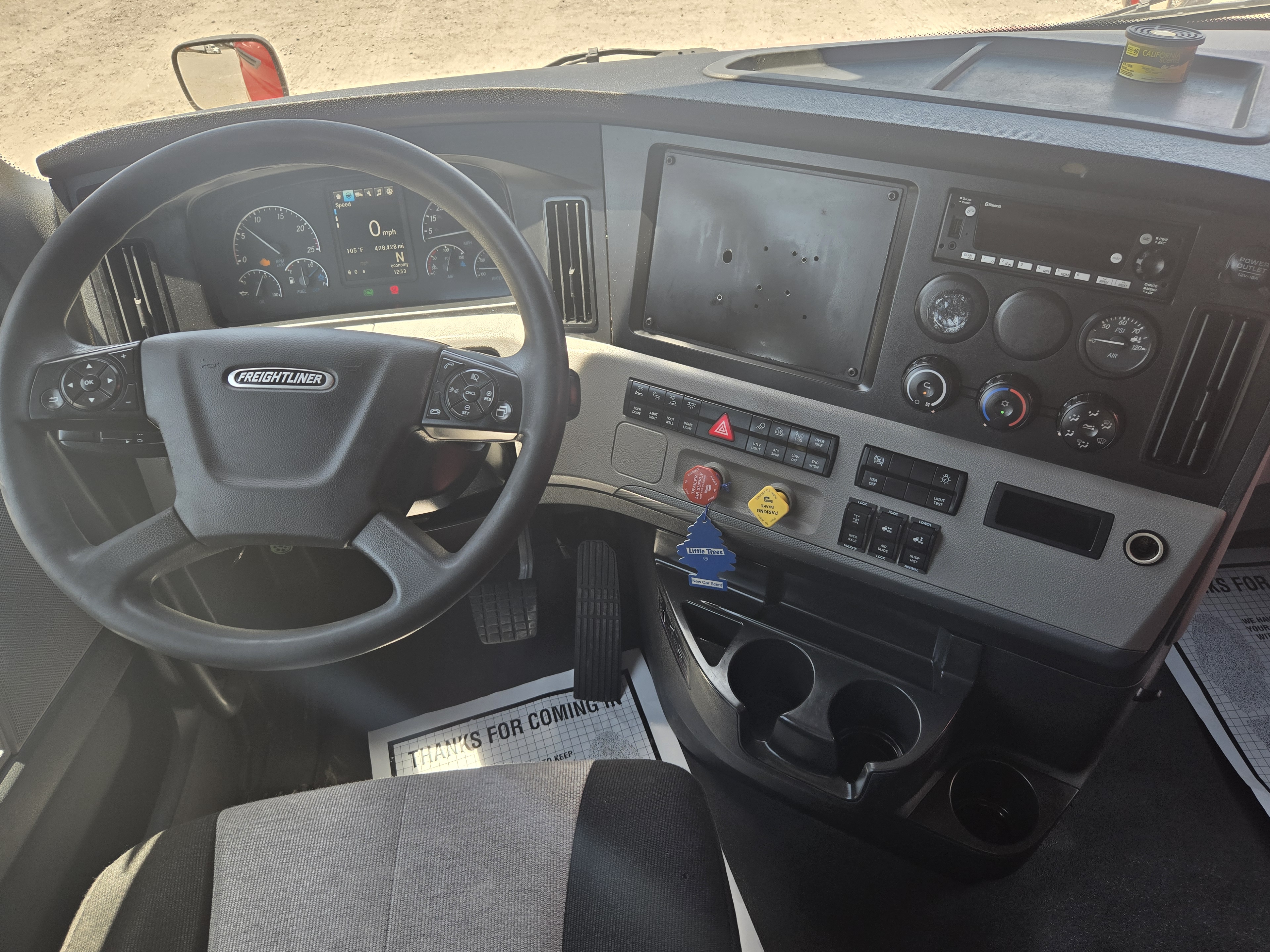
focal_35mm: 24
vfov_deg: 56.8
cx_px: 646
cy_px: 495
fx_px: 881
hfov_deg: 71.6
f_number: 1.8
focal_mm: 5.4
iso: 32
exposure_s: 1/180
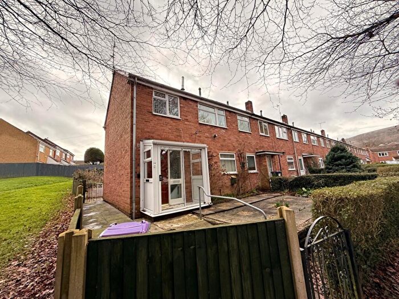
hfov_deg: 102.1
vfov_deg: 85.7
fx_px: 161
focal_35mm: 14
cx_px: 200
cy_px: 150
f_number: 2.2
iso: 64
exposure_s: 1/224
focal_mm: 2.22
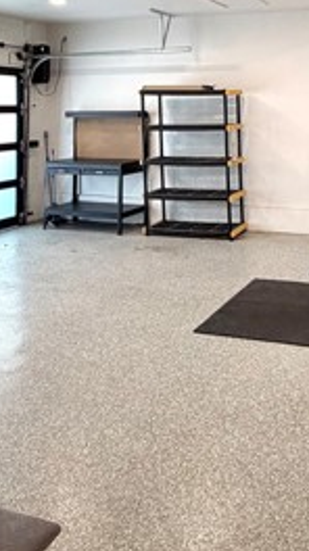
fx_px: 540
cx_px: 282
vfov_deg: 50.8
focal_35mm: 37
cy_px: 111
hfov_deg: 30.4
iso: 250
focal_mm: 2.22
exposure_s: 1/120
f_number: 2.2
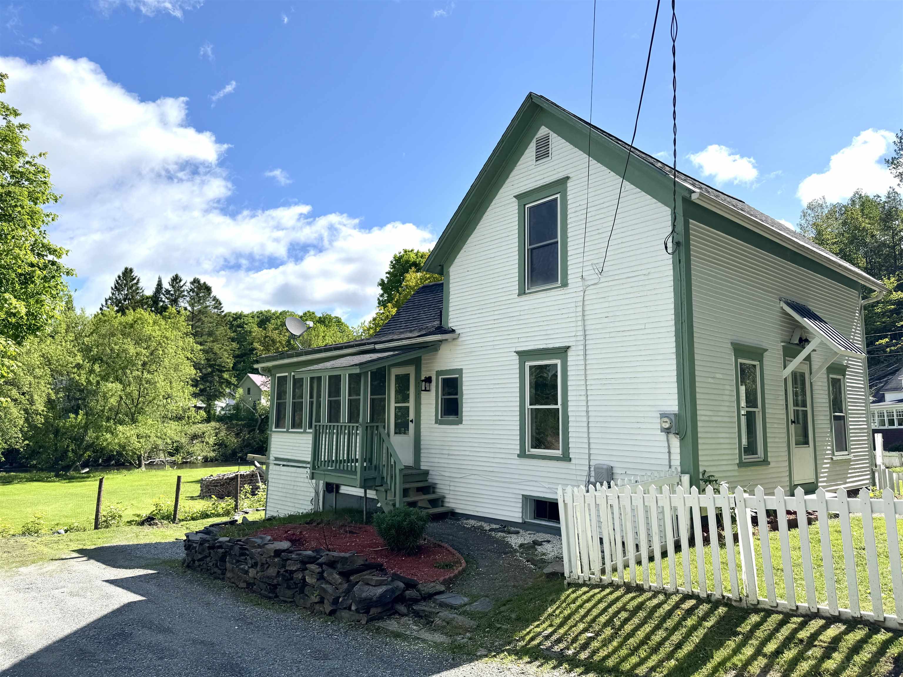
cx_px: 452
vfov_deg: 56.8
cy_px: 338
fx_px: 626
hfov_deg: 71.6
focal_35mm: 24
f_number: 1.78
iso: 80
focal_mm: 6.76
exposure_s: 1/5814
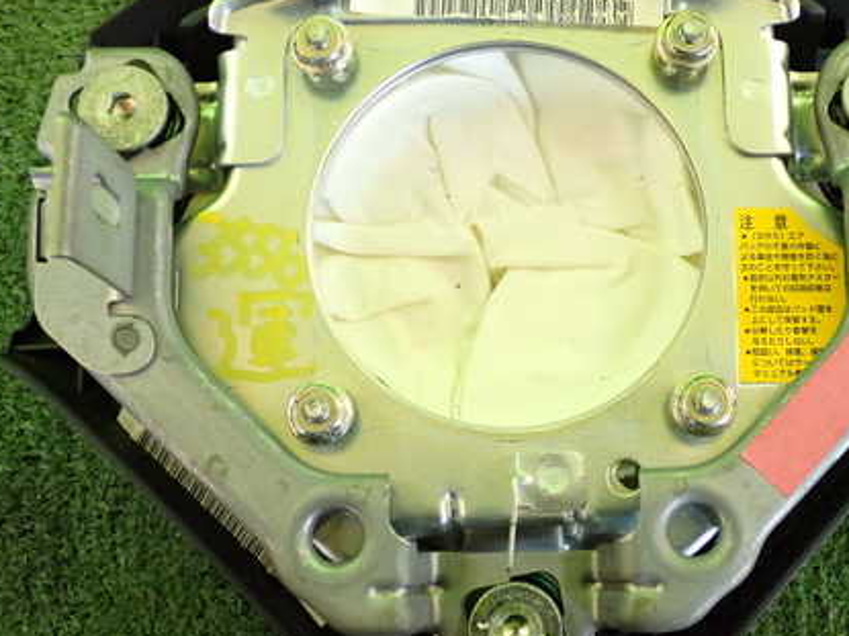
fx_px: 1349
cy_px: 307
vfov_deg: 26.5
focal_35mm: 55
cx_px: 518
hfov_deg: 34.8
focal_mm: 6.83
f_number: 2.7
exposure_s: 1/125
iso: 500
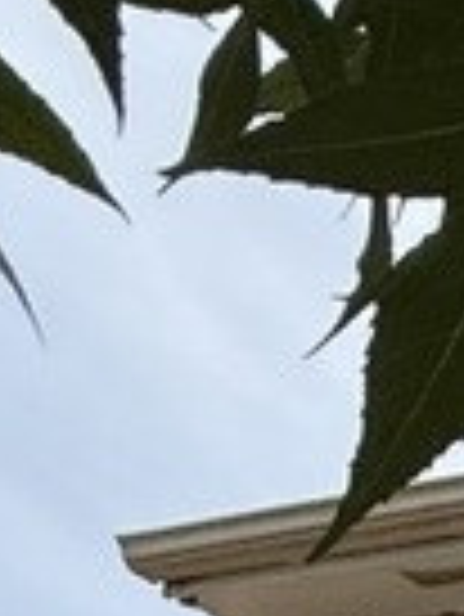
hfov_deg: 9.3
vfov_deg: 12.6
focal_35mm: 110
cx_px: 1559
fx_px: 1963
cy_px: 1587
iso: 50
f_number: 2.2
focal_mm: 2.22
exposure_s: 1/1464
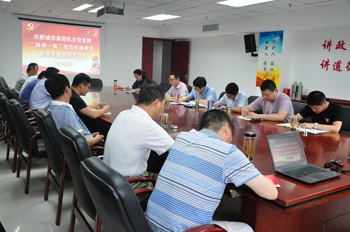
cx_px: 175
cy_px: 116
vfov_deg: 39.8
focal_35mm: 33
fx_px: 320
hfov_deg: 57.3
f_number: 6.3
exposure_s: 1/160
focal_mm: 22
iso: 2000
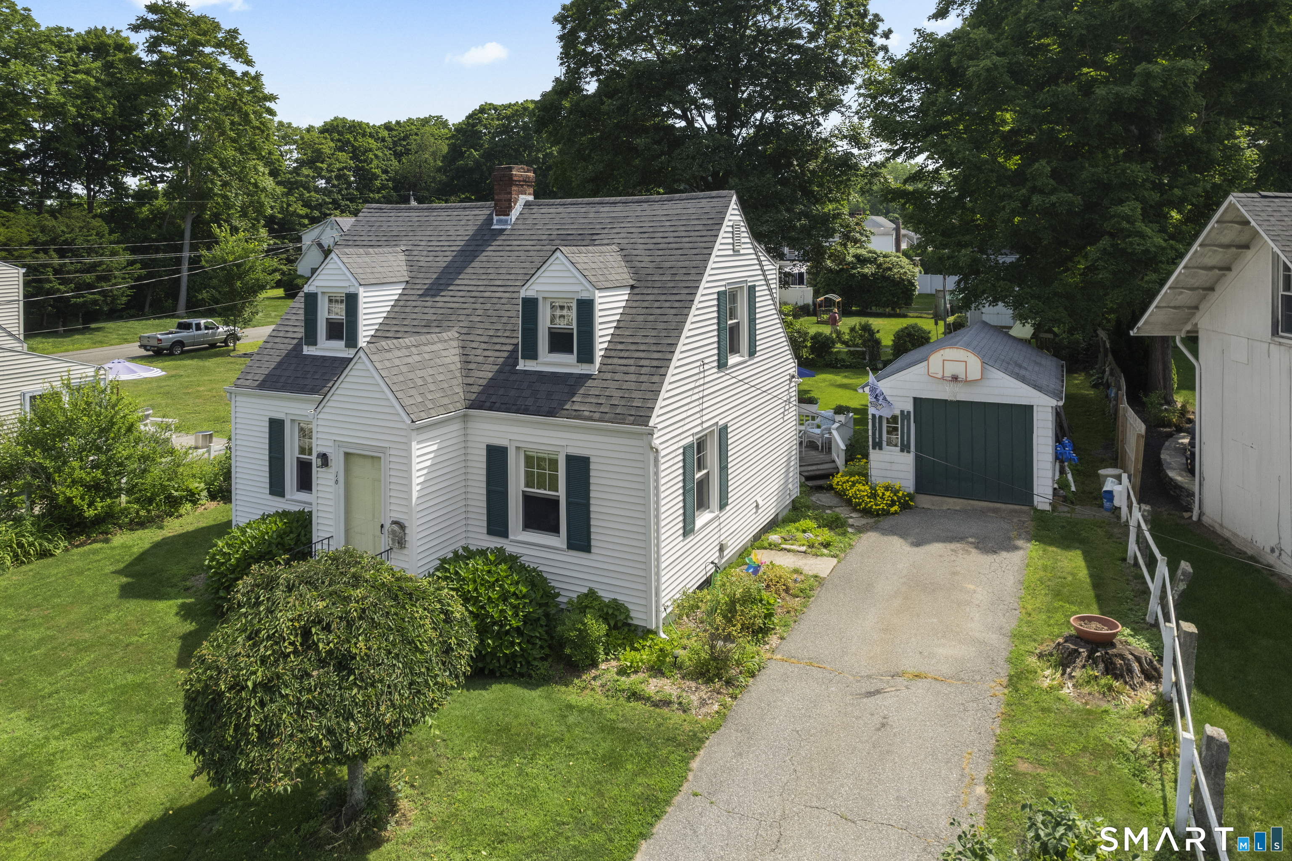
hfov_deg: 78.6
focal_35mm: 22
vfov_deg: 57.2
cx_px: 646
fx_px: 789
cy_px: 430
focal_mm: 8.38
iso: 100
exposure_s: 1/1000
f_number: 2.8
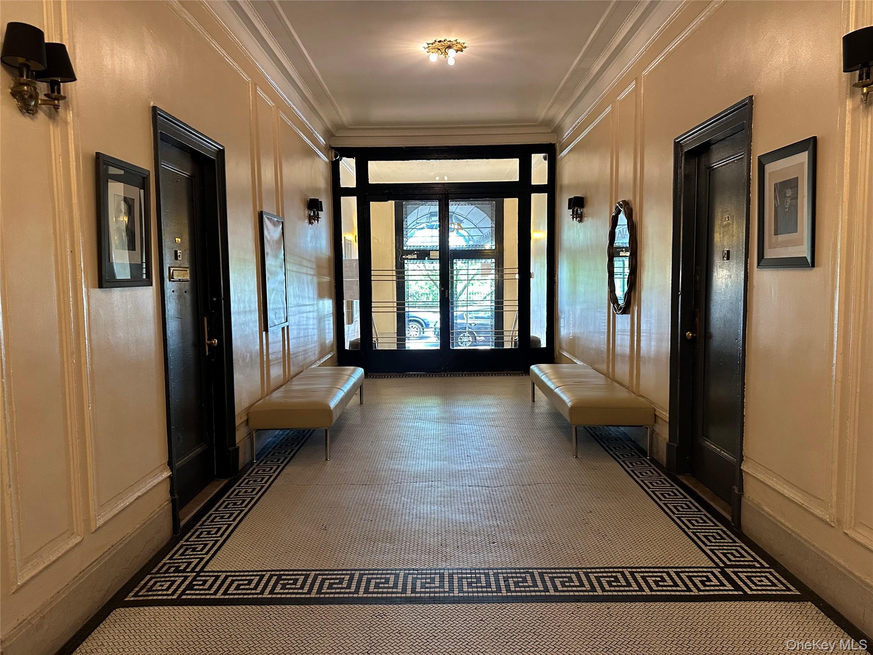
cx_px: 436
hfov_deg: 71.6
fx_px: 605
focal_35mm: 24
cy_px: 328
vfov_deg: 56.8
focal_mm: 6.86
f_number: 1.78
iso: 250
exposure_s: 1/60
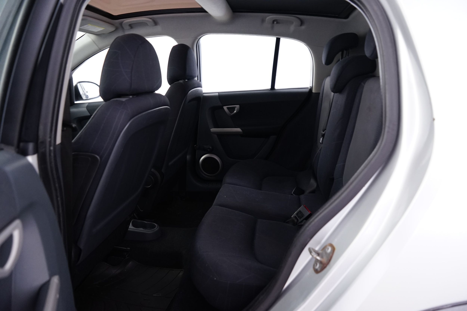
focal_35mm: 24
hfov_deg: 73.7
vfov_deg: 53.1
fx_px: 311
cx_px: 234
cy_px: 156
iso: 1600
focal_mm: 24
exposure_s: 1/10
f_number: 4.5
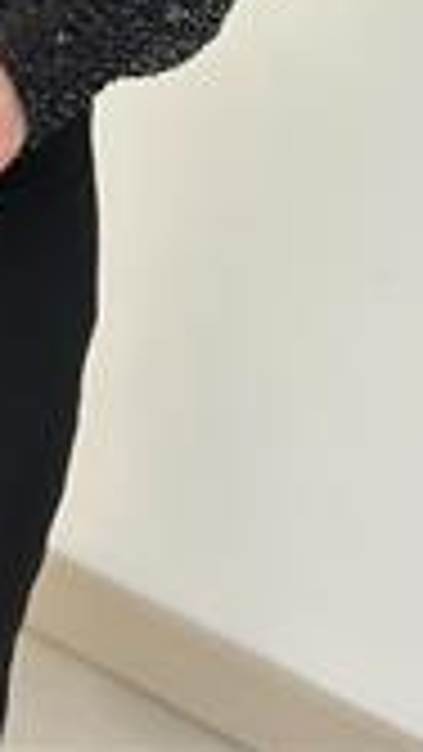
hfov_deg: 7.2
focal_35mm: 167
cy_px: -444
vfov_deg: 12.2
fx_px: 3328
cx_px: -140
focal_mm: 6.86
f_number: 1.78
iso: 64
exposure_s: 1/133
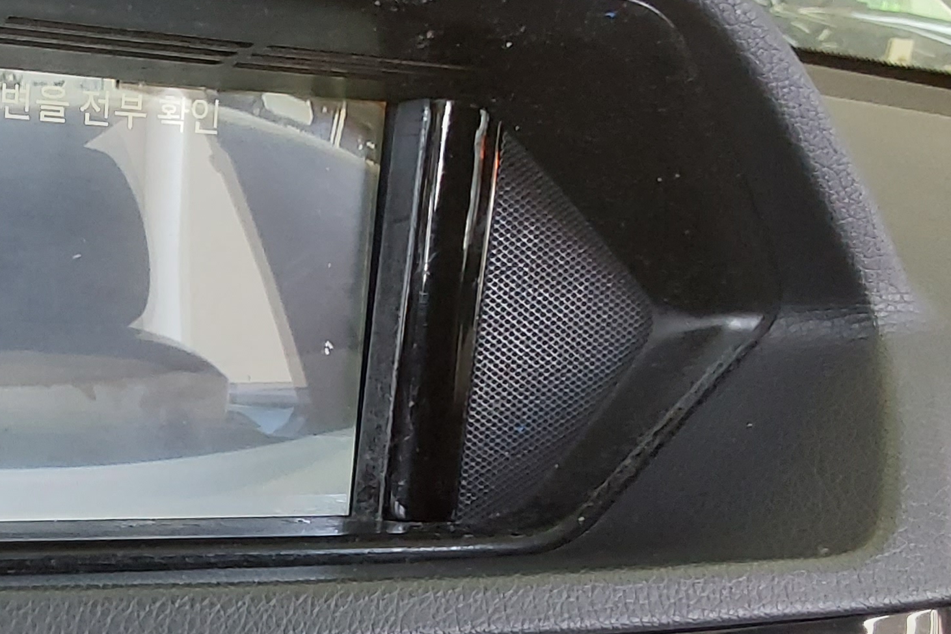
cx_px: 65
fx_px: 1717
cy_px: 517
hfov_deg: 29.5
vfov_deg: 20.7
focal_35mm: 65
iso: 250
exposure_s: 1/60
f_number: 1.9
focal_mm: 2.91
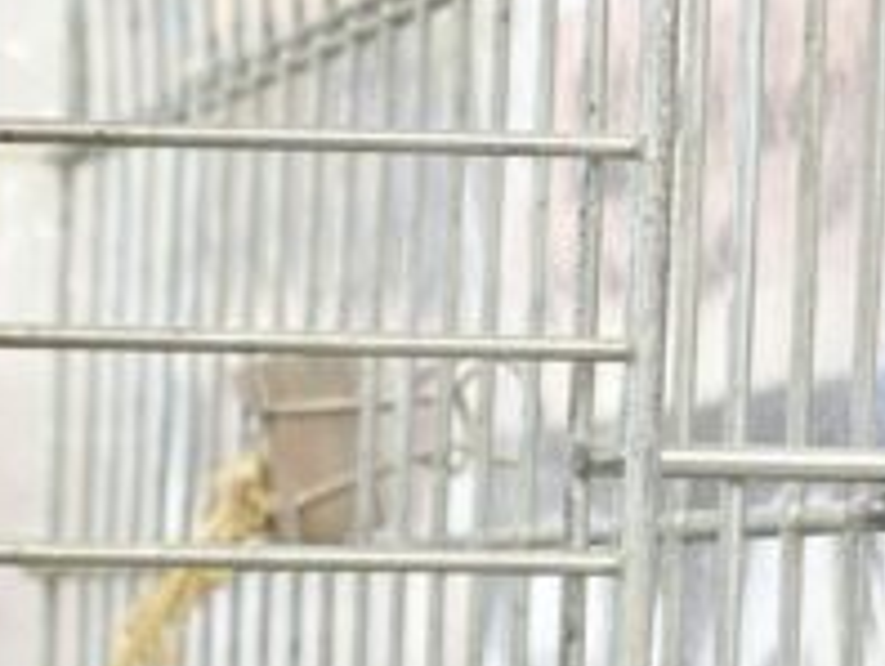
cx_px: -483
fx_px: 4300
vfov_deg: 8.7
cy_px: 952
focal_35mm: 168
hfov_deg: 11.2
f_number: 1.6
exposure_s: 1/50
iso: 64
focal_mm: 5.96
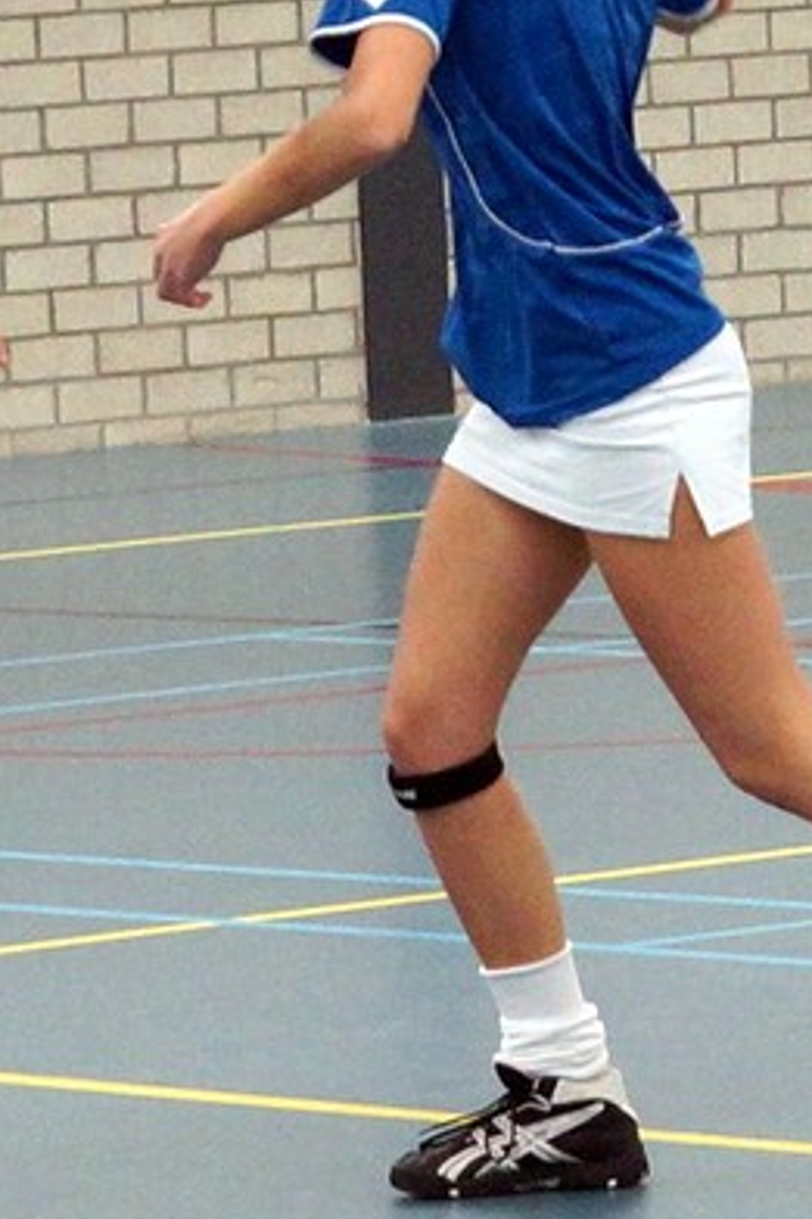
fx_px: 6637
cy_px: 295
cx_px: 311
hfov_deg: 7.0
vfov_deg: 10.5
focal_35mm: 196
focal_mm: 50
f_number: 3.2
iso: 1250
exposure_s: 1/250
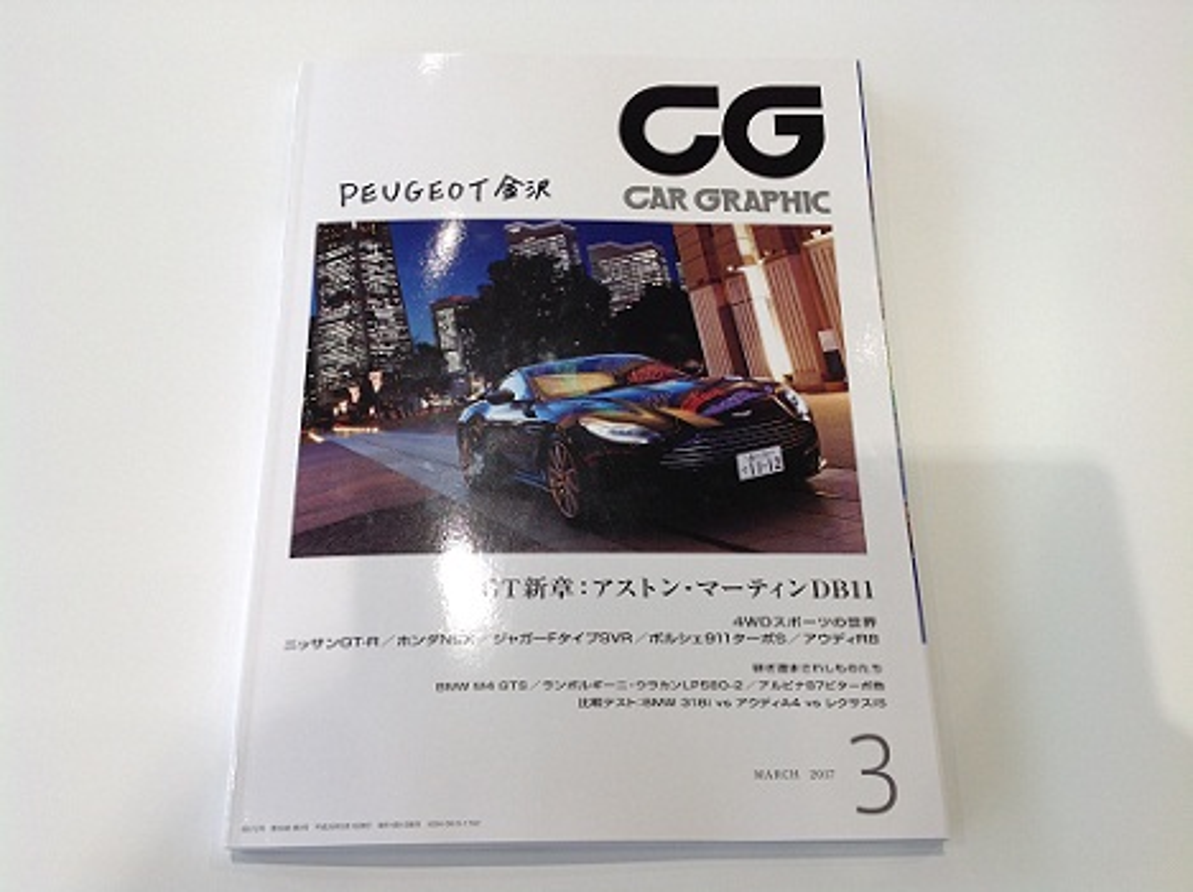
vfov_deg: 40.6
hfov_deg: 52.7
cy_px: 446
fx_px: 1205
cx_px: 596
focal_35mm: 35
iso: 50
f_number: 2.4
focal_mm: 4.28
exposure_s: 1/162
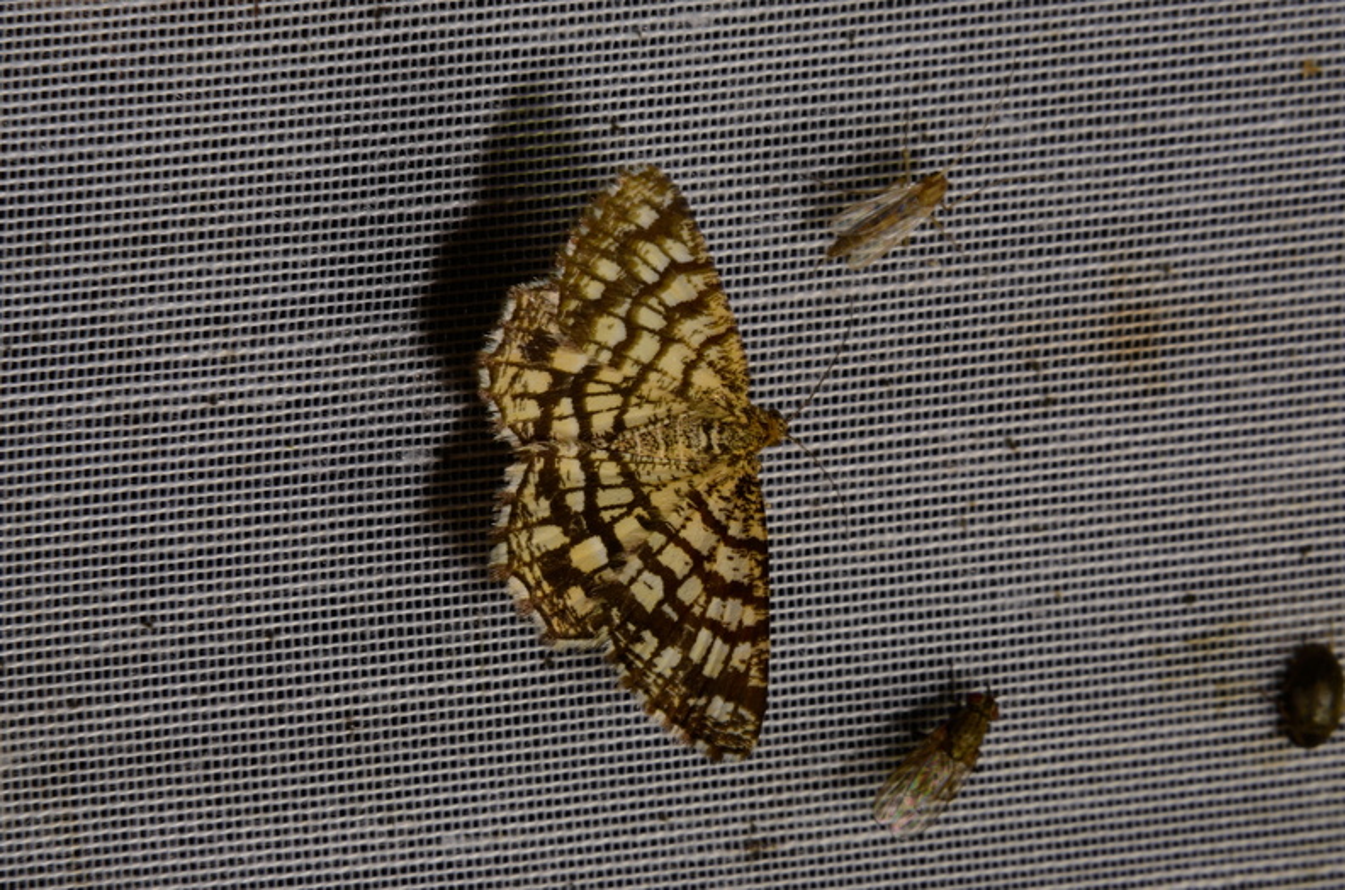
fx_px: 4752
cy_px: 445
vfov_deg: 10.7
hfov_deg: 16.1
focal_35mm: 128
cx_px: 672
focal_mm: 85
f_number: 25
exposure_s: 1/60
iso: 100
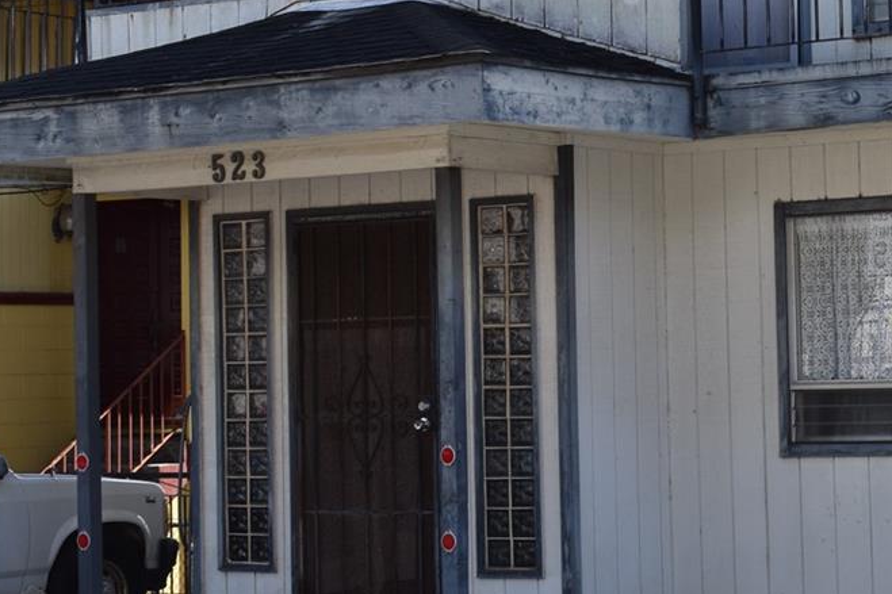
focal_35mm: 102
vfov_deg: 13.4
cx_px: 895
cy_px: 153
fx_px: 2527
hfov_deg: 19.4
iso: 140
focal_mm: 28
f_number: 8
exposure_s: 1/250
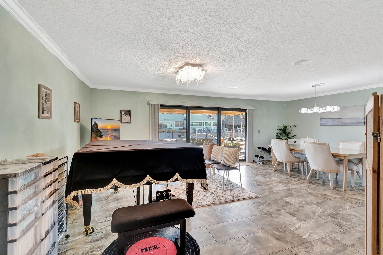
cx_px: 192
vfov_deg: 77.3
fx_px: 160
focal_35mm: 15
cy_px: 128
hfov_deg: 100.4
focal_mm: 10
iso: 1000
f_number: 8
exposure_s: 1/13
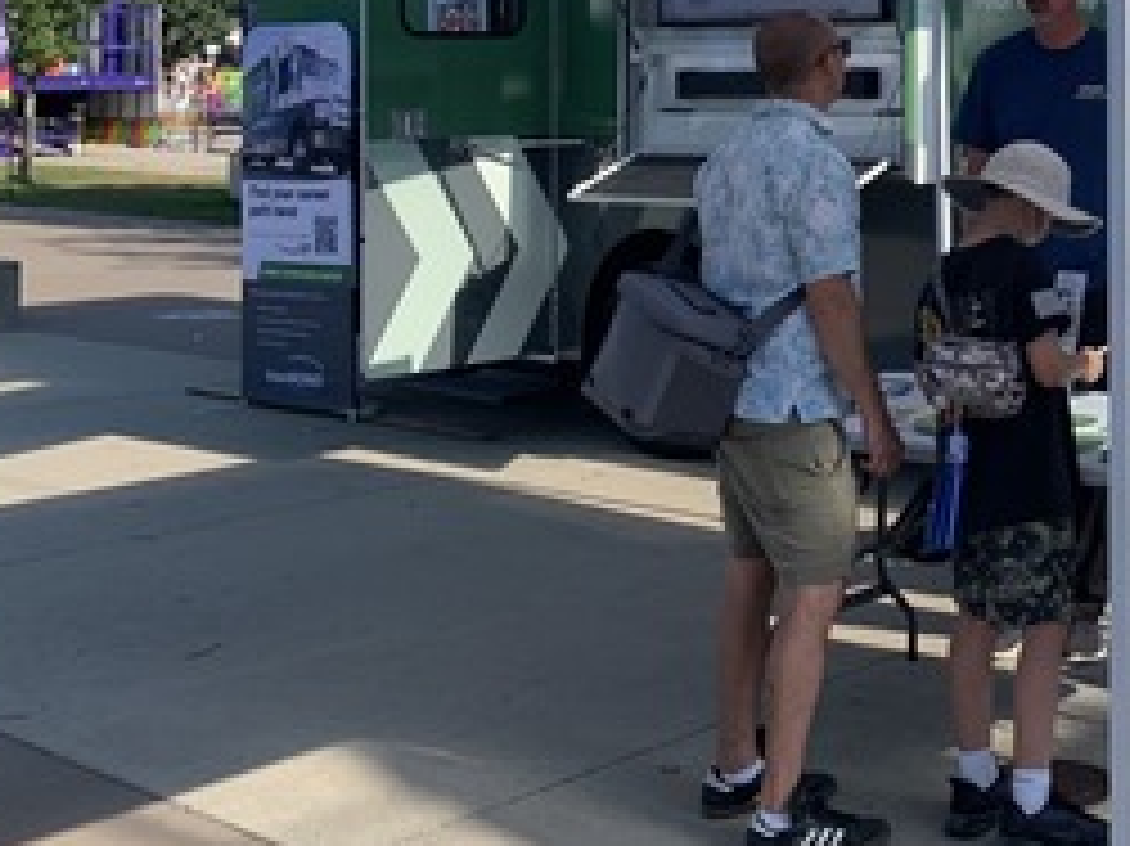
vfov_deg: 23.7
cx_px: 1144
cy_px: -16
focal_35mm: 59
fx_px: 1925
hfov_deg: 30.3
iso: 25
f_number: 1.8
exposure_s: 1/1149
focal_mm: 4.25
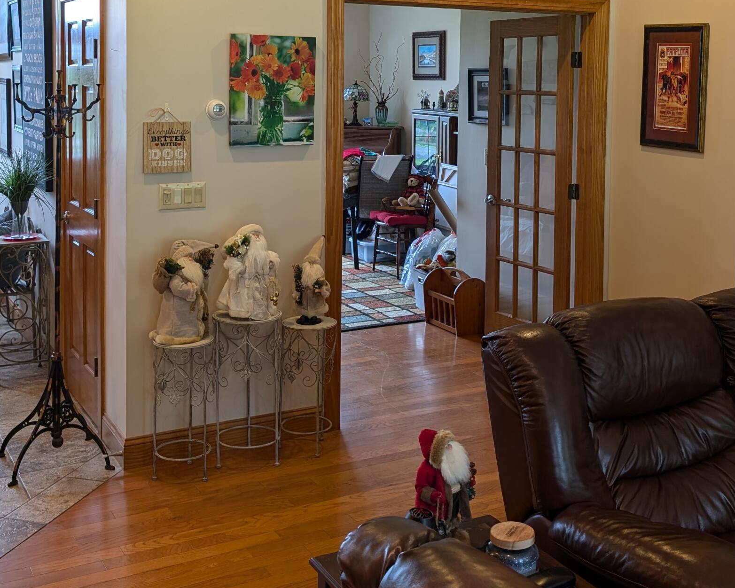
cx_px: 411
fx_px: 979
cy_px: 134
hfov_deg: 41.1
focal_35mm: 45
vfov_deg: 32.7
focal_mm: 6.9
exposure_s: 1/24
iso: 39
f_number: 1.68
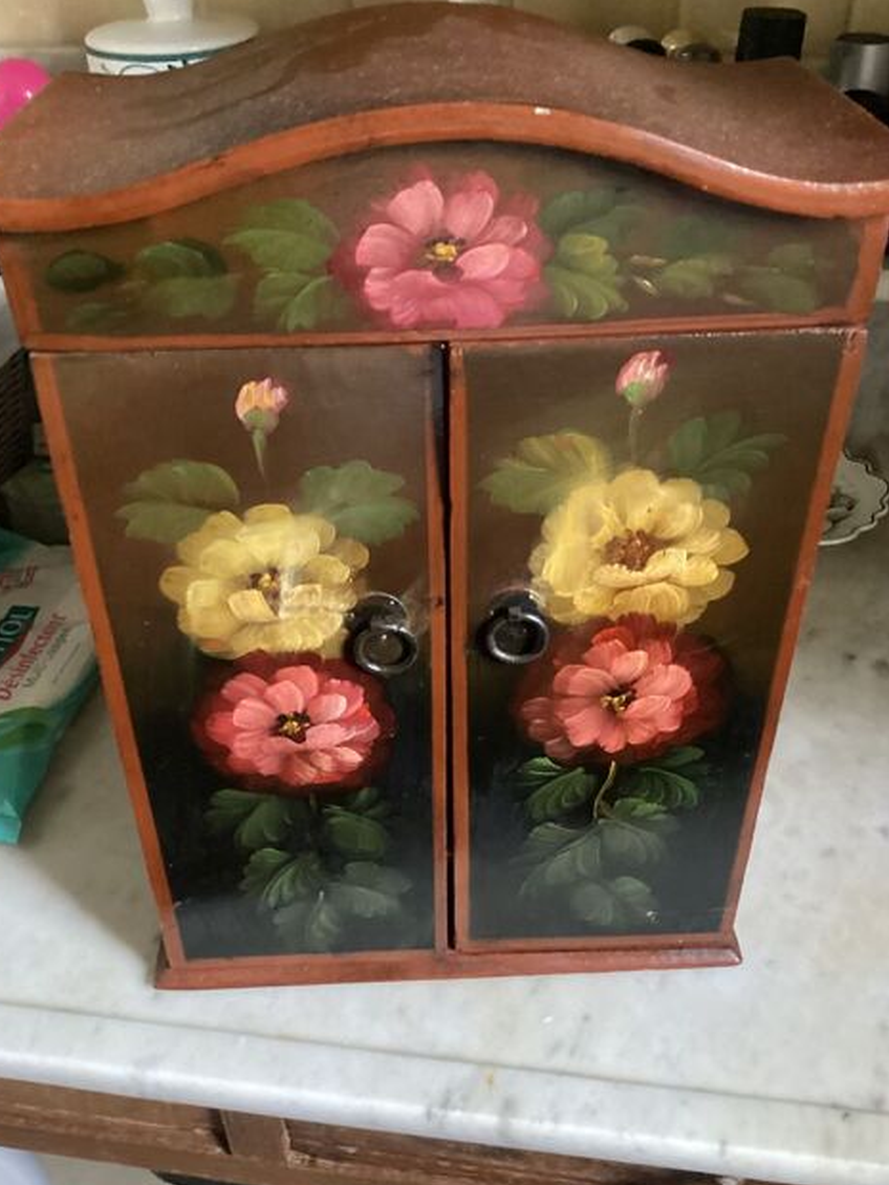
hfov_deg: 44.2
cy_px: 604
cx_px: 432
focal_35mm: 32
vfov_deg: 56.8
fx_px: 1096
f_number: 2.4
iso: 640
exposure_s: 1/20
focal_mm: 3.3
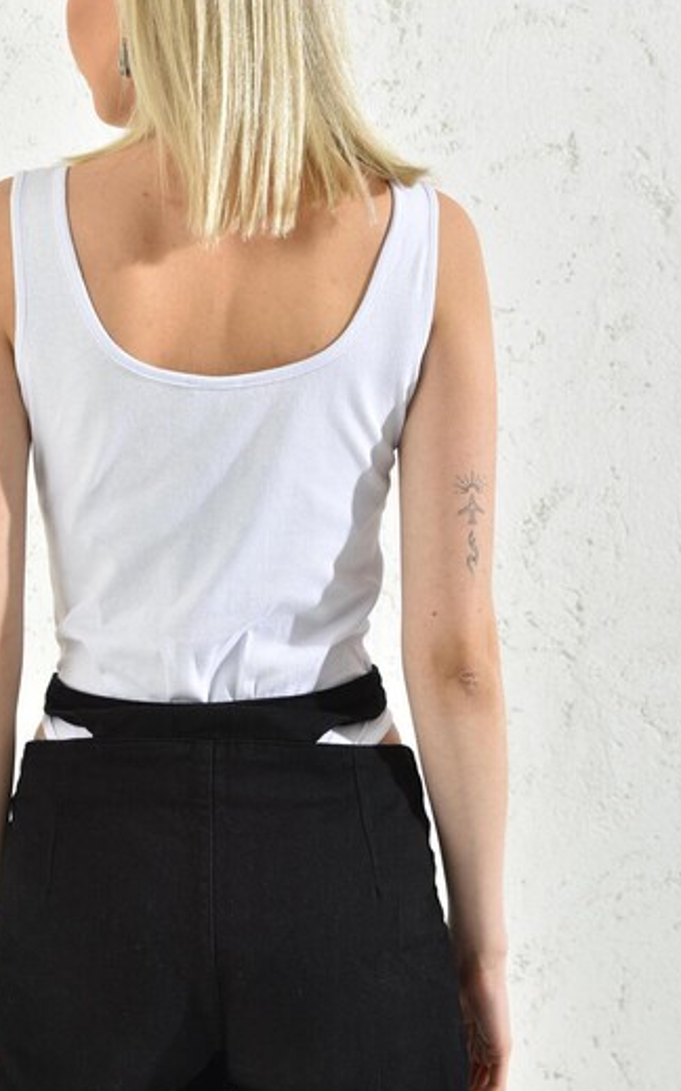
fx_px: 1664
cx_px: 227
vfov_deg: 36.2
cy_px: 460
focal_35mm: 56
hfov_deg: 23.0
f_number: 7.1
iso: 100
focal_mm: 38
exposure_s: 1/160
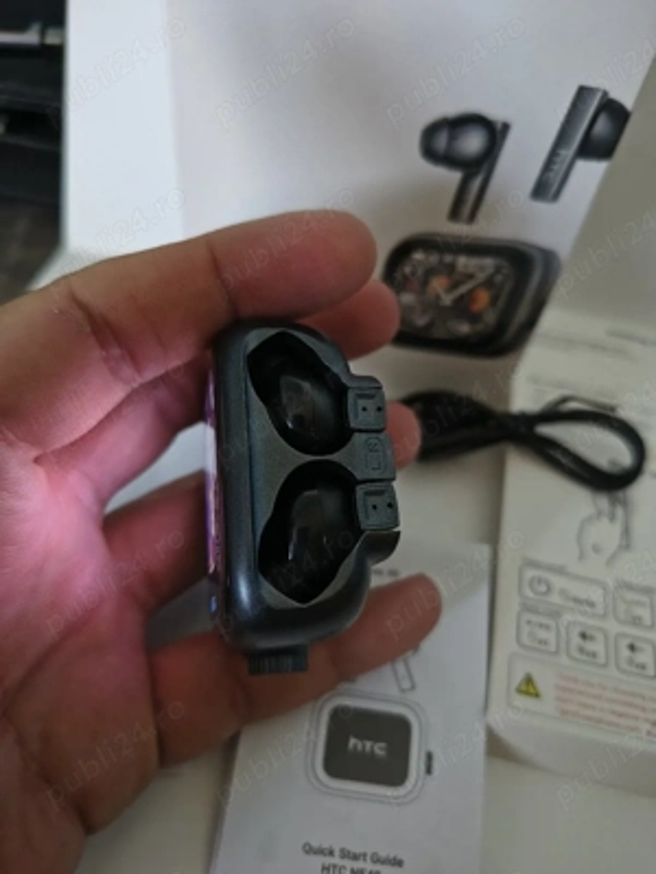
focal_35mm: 24
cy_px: 437
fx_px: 606
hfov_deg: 56.8
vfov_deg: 71.6
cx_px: 328
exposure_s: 1/33.3
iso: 1506
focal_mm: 5.56
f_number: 1.8
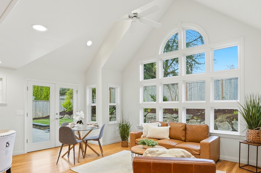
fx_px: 167
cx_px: 138
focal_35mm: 23
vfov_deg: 54.5
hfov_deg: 76.0
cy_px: 108
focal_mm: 16
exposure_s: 1/320
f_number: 9
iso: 400
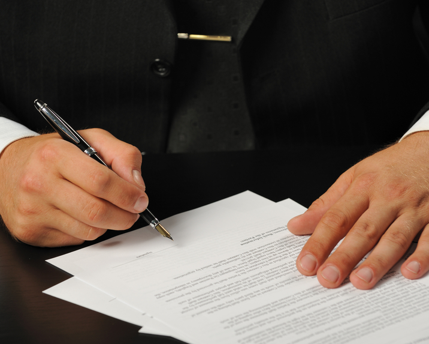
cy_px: 173
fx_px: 2019
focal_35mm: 159
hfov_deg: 12.1
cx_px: 223
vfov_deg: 9.7
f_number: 7.1
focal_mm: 140
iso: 200
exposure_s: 1/250
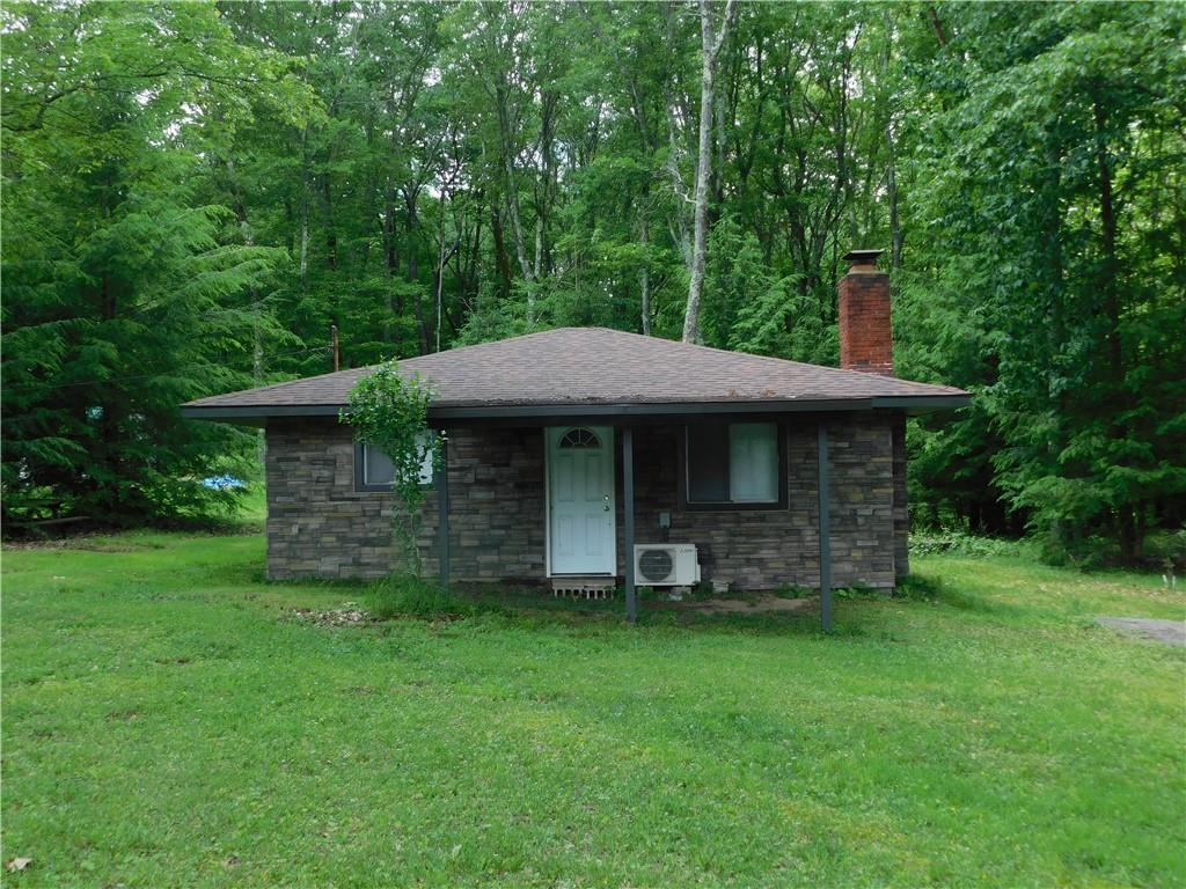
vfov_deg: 39.7
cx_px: 593
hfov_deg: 51.4
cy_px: 444
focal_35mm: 36
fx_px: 1233
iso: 125
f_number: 3.5
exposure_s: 1/200
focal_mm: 6.3
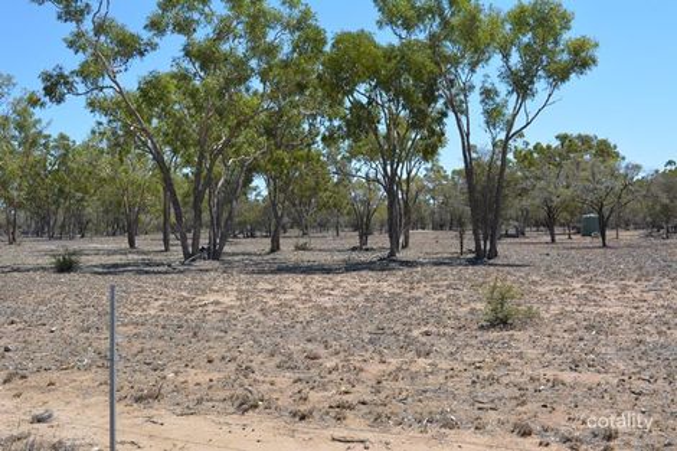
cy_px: 226
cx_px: 338
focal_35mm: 42
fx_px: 790
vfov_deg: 31.9
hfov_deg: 46.4
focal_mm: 28
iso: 100
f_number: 8
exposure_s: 1/250
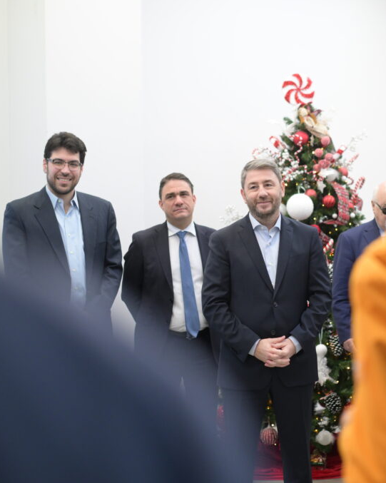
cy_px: 242
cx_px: 305
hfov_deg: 21.3
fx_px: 1015
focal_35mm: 71
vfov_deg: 26.8
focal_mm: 50
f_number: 2.5
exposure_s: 1/1000
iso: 1600
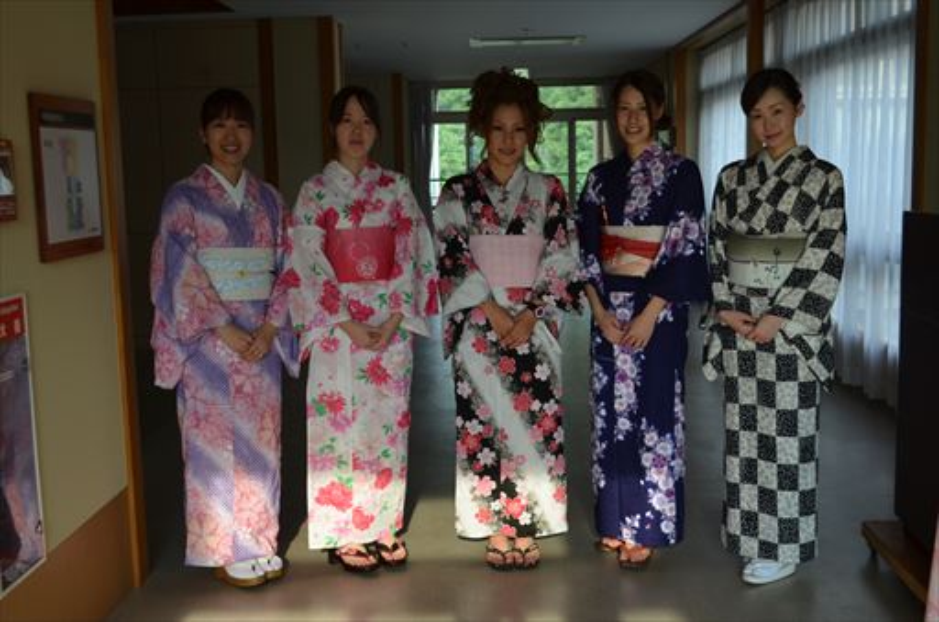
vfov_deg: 31.7
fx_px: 1093
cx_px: 470
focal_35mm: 42
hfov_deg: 46.5
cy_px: 311
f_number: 5.6
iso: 280
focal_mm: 28
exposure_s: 1/125
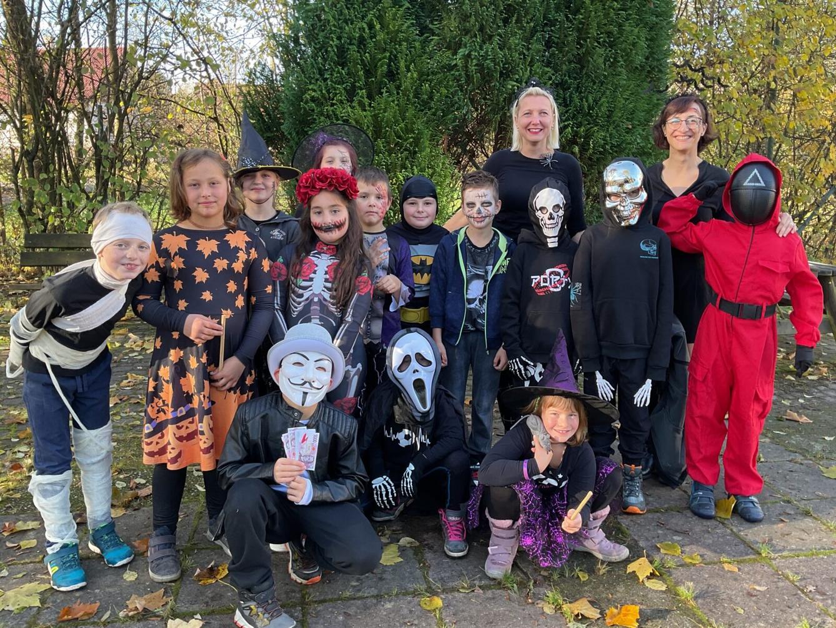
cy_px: 314
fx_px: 700
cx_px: 418
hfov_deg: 61.7
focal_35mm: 29
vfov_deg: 48.2
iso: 20
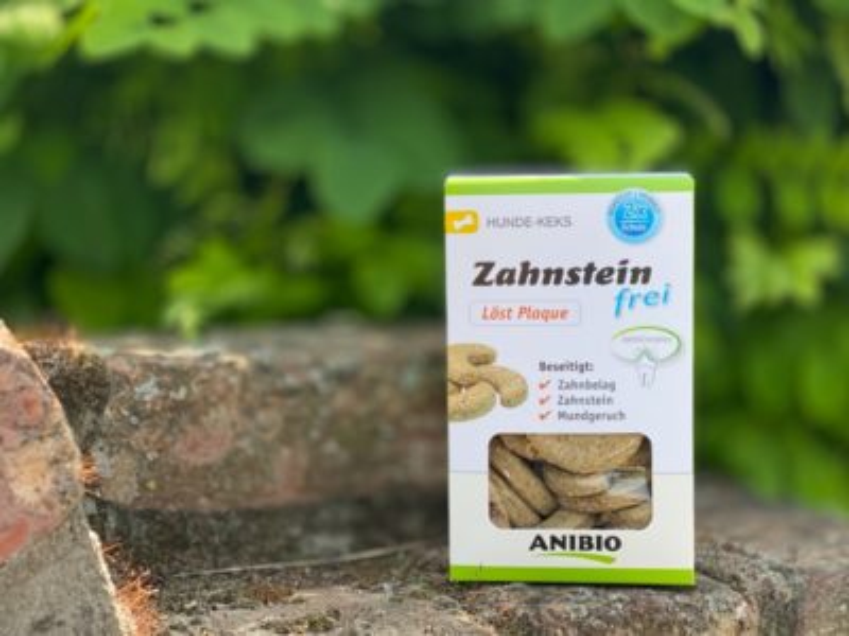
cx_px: 424
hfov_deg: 36.8
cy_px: 318
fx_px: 1275
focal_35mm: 52
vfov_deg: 28.0
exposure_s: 1/705
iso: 20
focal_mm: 6
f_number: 2
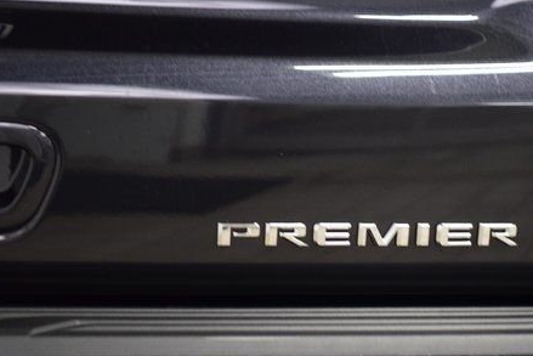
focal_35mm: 153
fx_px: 2266
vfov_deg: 9.0
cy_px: 238
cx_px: 374
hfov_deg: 13.4
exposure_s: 1/60
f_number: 2.8
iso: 1600
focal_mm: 70
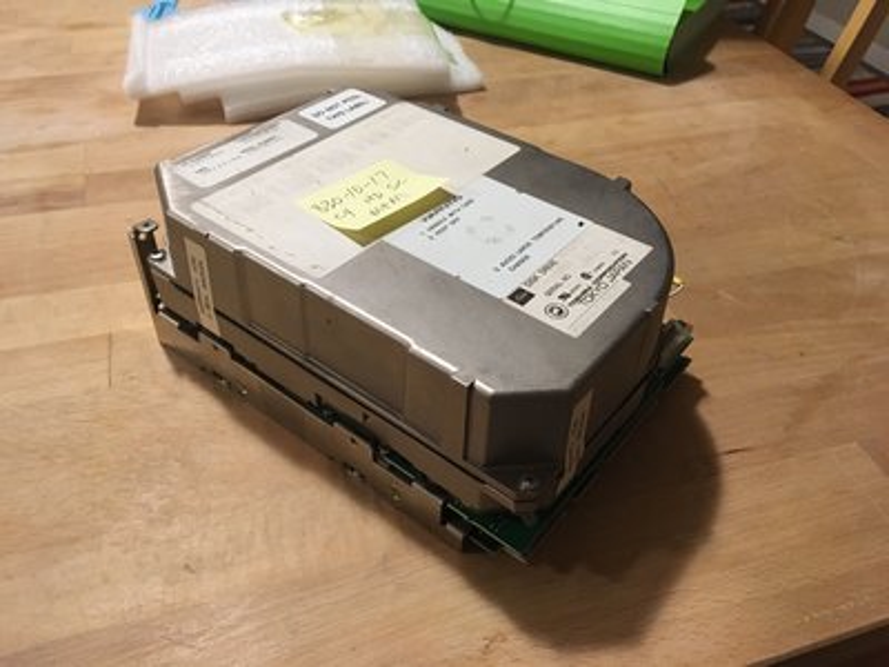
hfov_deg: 61.7
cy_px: 334
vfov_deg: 48.2
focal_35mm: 29
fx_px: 745
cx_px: 444
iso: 200
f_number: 2.2
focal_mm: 4.15
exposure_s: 1/20
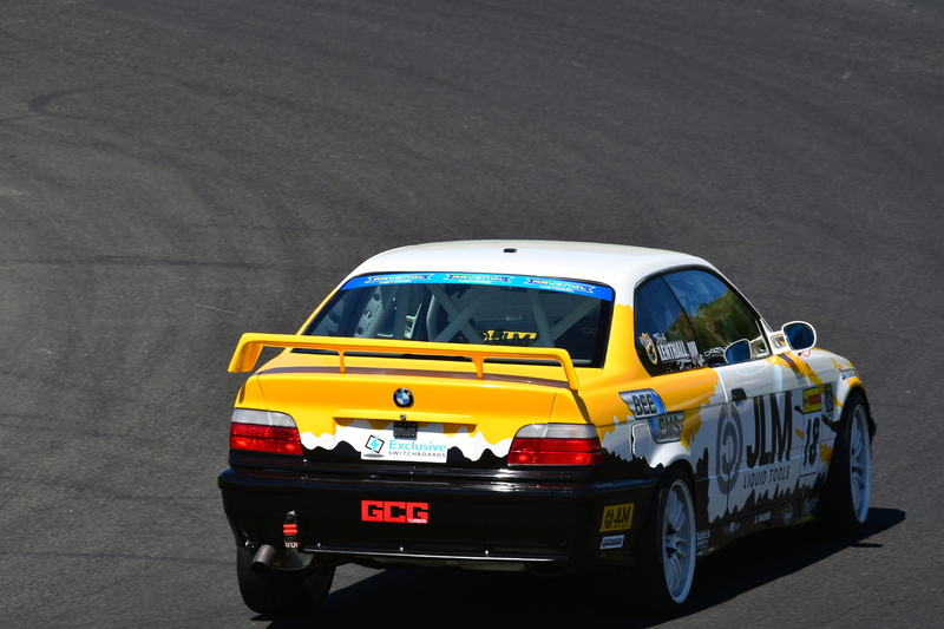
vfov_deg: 2.3
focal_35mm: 600
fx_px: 15729
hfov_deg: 3.4
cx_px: 472
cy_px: 314
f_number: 13
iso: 500
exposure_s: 1/640
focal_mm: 400
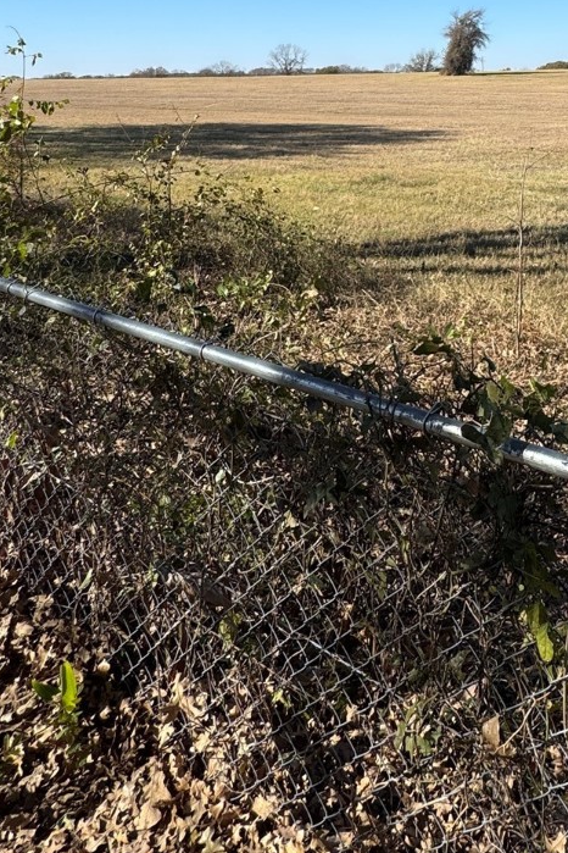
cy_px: 142
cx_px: 496
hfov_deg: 38.7
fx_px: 757
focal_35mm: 32
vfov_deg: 53.8
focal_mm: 2.22
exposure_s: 1/1672
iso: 50
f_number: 2.2
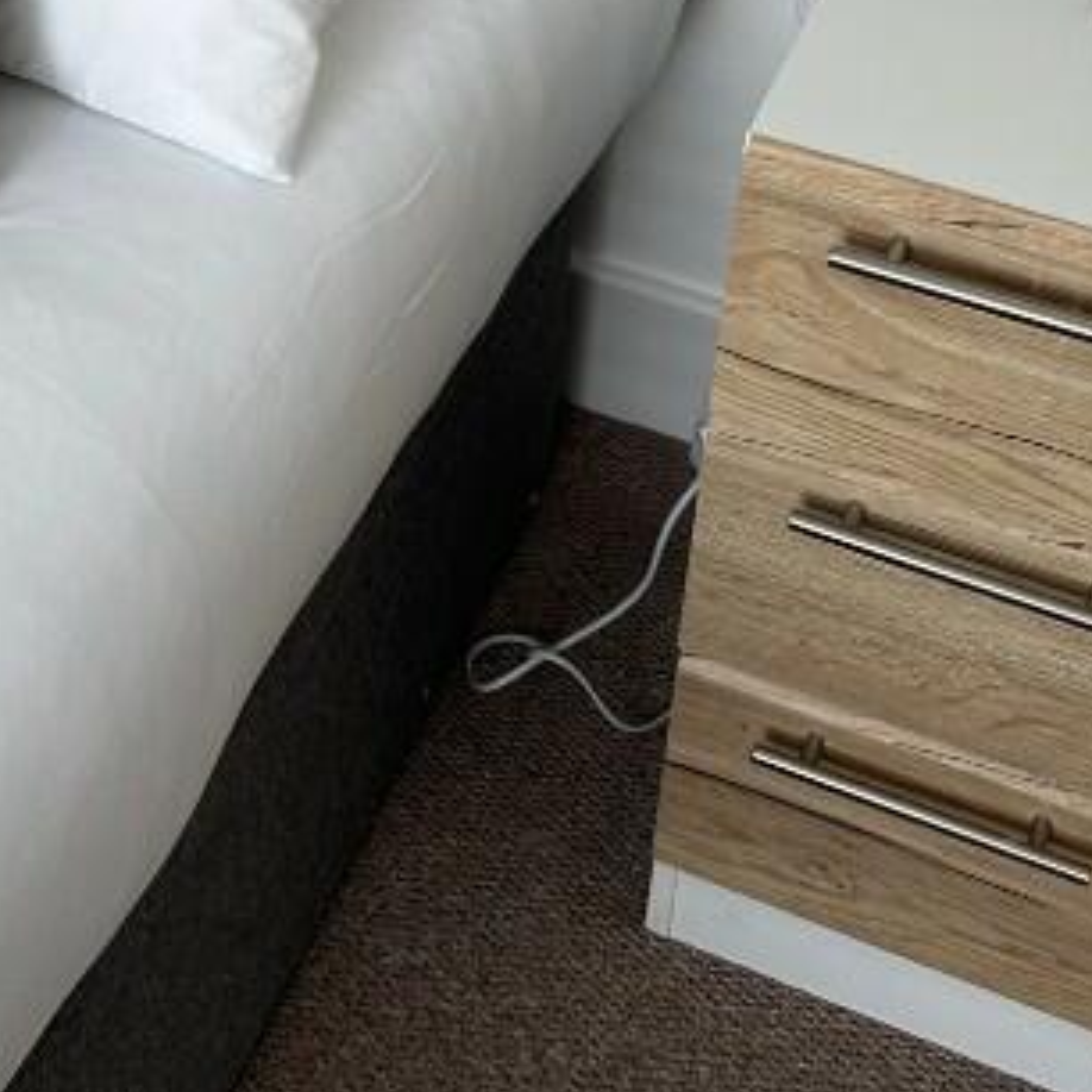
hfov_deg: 23.6
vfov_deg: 22.5
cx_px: 86
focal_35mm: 71
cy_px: -196
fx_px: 2534
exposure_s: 1/100
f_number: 1.78
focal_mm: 6.86
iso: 80
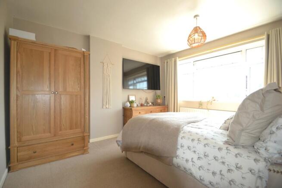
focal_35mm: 15
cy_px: 94
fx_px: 118
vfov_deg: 77.4
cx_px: 141
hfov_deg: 100.4
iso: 400
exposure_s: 1/125
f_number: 3.5
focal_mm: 10
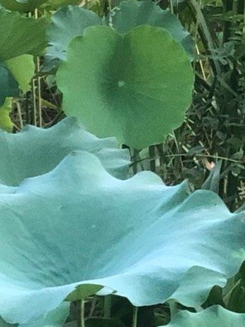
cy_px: 247
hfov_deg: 4.8
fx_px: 2888
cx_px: -203
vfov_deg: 6.5
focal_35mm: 306
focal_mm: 6
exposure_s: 1/60
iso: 100
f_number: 2.4
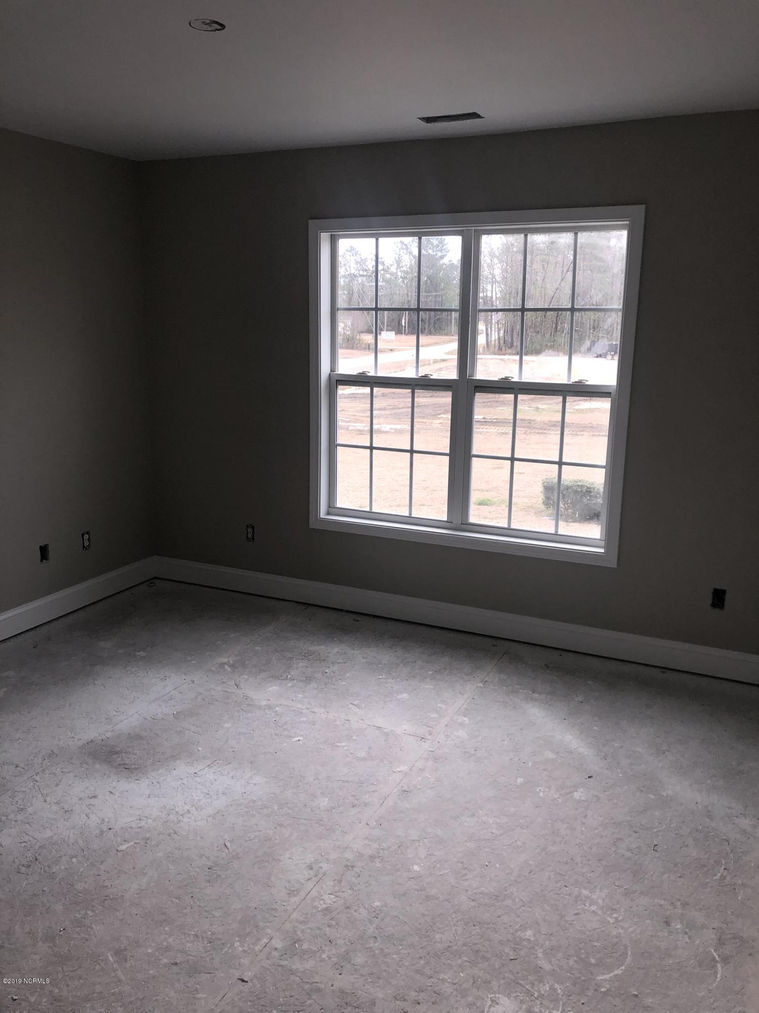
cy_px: 506
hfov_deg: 49.7
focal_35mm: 28
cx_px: 380
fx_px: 819
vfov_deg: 63.4
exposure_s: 1/335
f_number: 1.8
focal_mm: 3.99
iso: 20
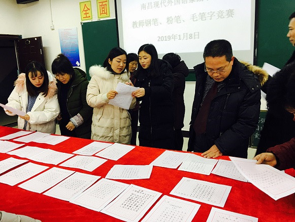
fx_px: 247
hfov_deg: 61.6
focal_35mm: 29
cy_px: 111
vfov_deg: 48.2
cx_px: 148
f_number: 2.2
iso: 50
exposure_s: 1/17
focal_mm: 4.15
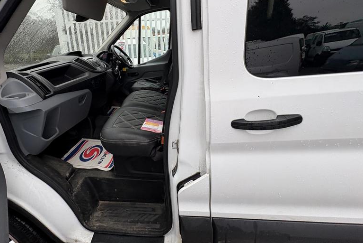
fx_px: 171
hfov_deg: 92.5
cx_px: 153
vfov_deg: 68.9
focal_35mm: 17
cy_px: 85
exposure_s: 1/125
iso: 40
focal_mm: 2.22
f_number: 2.2
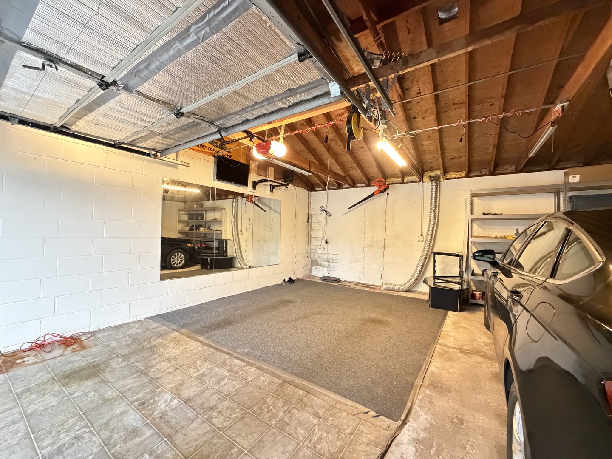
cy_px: 230
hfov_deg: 102.1
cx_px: 306
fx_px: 248
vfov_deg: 85.7
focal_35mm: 14
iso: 1250
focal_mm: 2.22
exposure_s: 1/60
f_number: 2.2
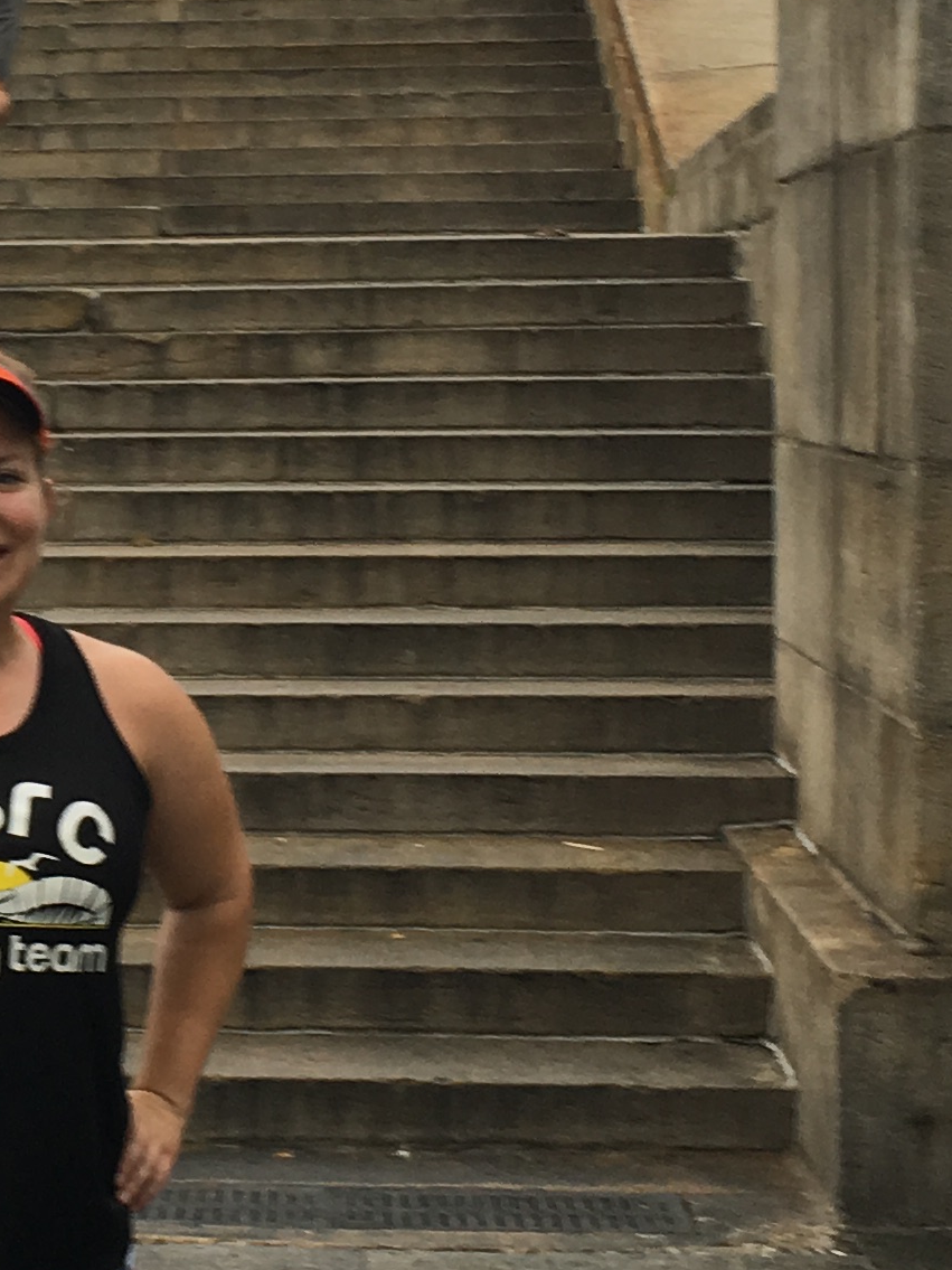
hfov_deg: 13.9
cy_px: 511
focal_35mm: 103
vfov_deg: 19.1
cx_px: -191
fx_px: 3778
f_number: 2.2
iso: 25
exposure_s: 1/120
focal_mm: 4.15
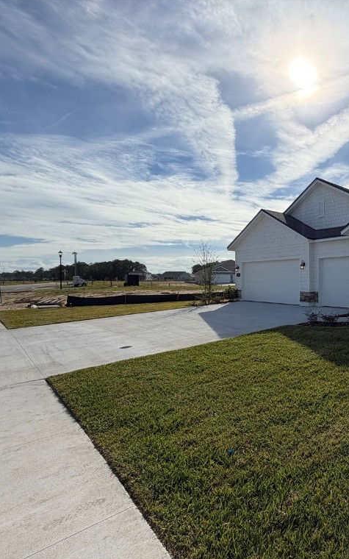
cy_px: 279
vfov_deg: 85.1
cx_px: 364
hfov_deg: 47.3
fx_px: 304
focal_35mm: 20
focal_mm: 2.22
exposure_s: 1/2165
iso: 25
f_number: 2.2
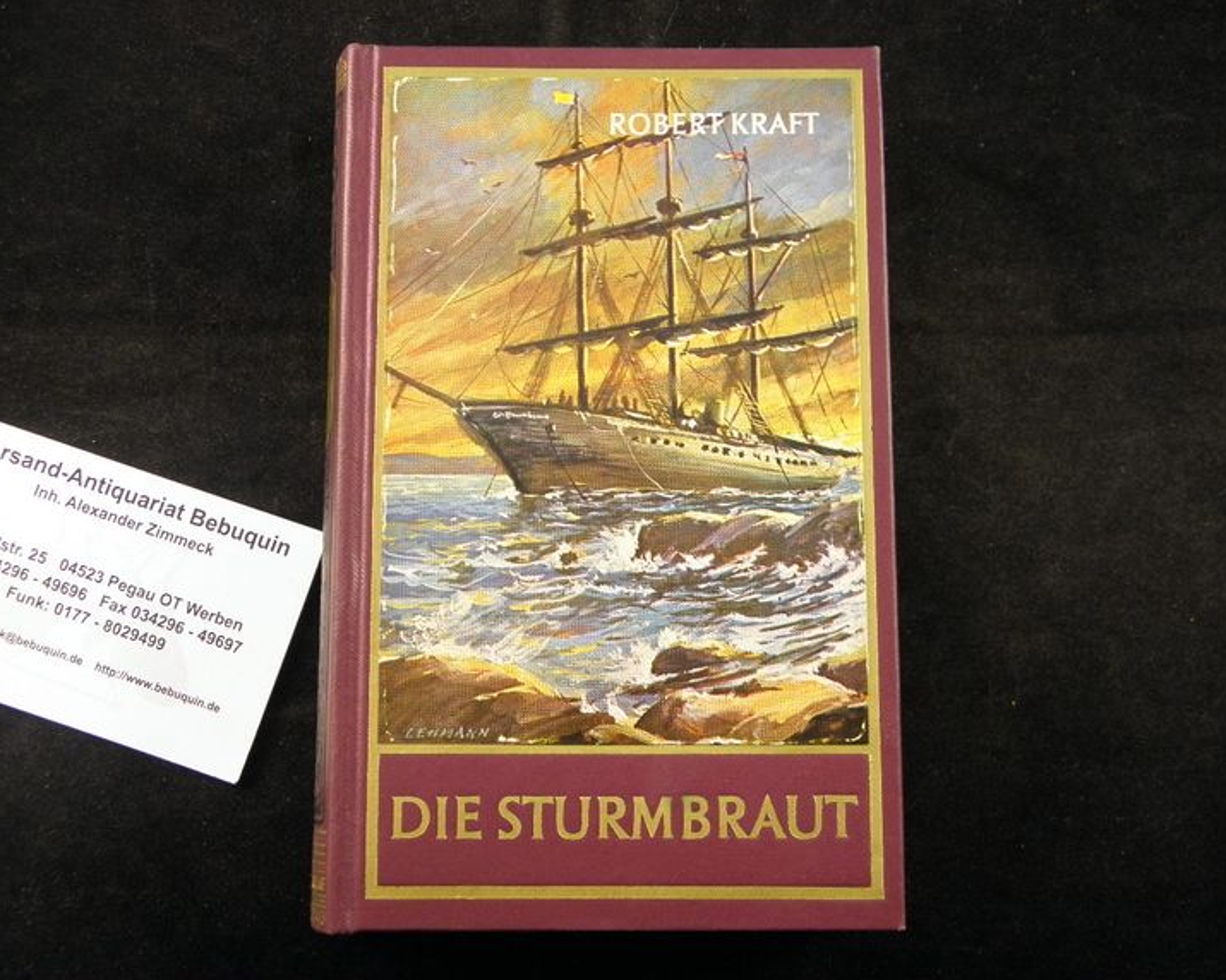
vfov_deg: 34.9
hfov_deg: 42.9
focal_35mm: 43
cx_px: 614
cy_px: 488
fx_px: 1560
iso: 200
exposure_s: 1/20
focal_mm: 7.5
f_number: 3.8
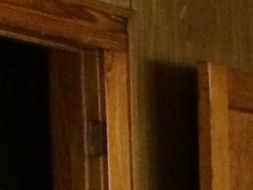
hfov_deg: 8.4
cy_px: 340
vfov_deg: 7.5
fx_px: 1396
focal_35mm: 191
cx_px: 801
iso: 320
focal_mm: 4.12
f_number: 2.2
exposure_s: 1/30
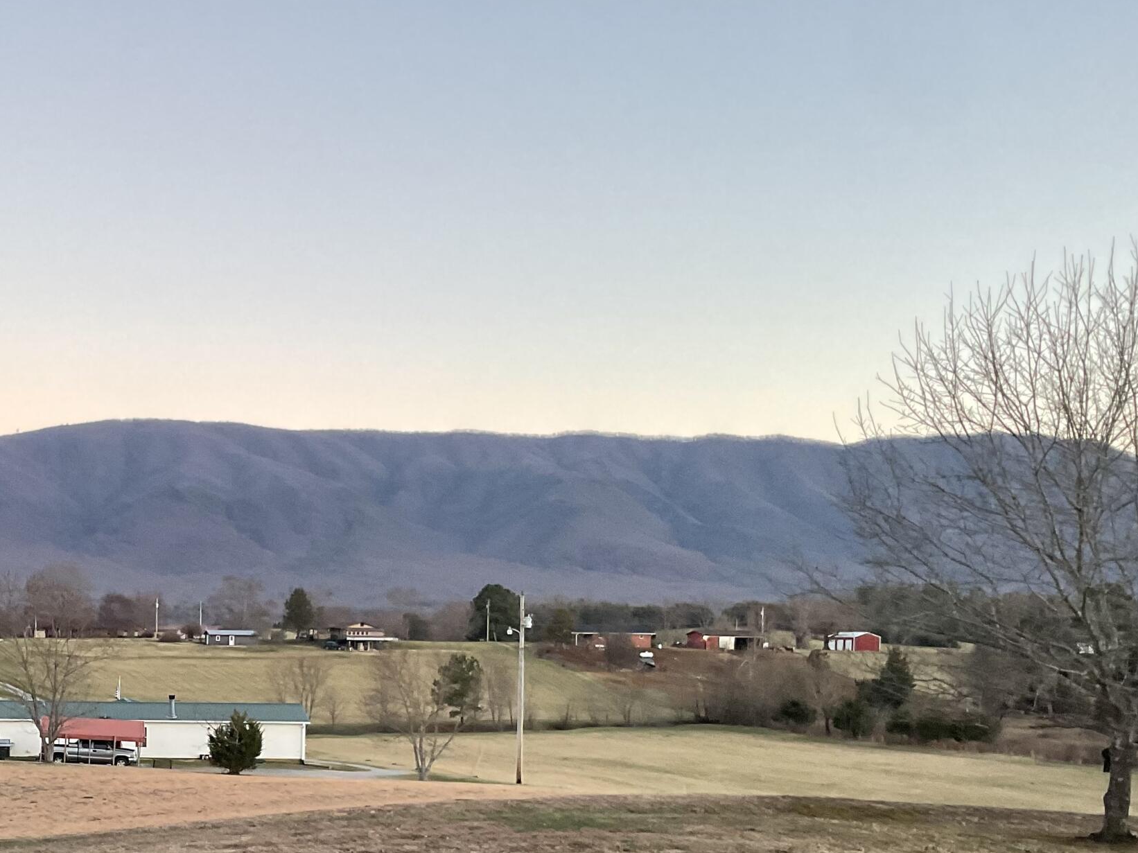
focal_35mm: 53
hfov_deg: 34.6
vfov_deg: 26.7
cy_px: 742
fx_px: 1742
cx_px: 163
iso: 50
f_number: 1.8
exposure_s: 1/120
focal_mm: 3
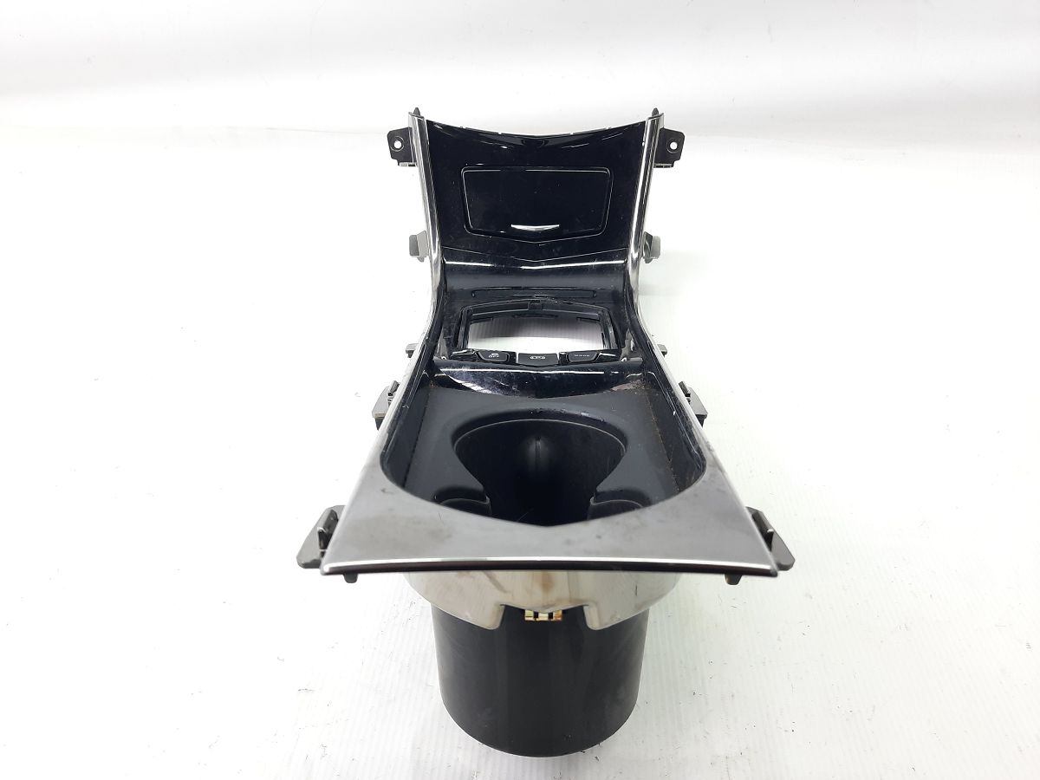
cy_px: 390
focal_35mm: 25
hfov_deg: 69.4
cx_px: 520
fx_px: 751
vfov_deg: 54.9
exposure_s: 1/50
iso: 100
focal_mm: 4.6
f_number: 2
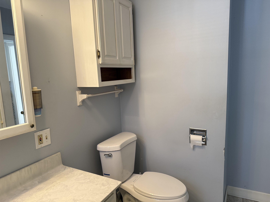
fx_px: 187
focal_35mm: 24
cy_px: 101
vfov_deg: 56.8
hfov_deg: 71.6
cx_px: 135
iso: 200
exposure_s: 1/60
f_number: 1.78
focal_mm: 6.76
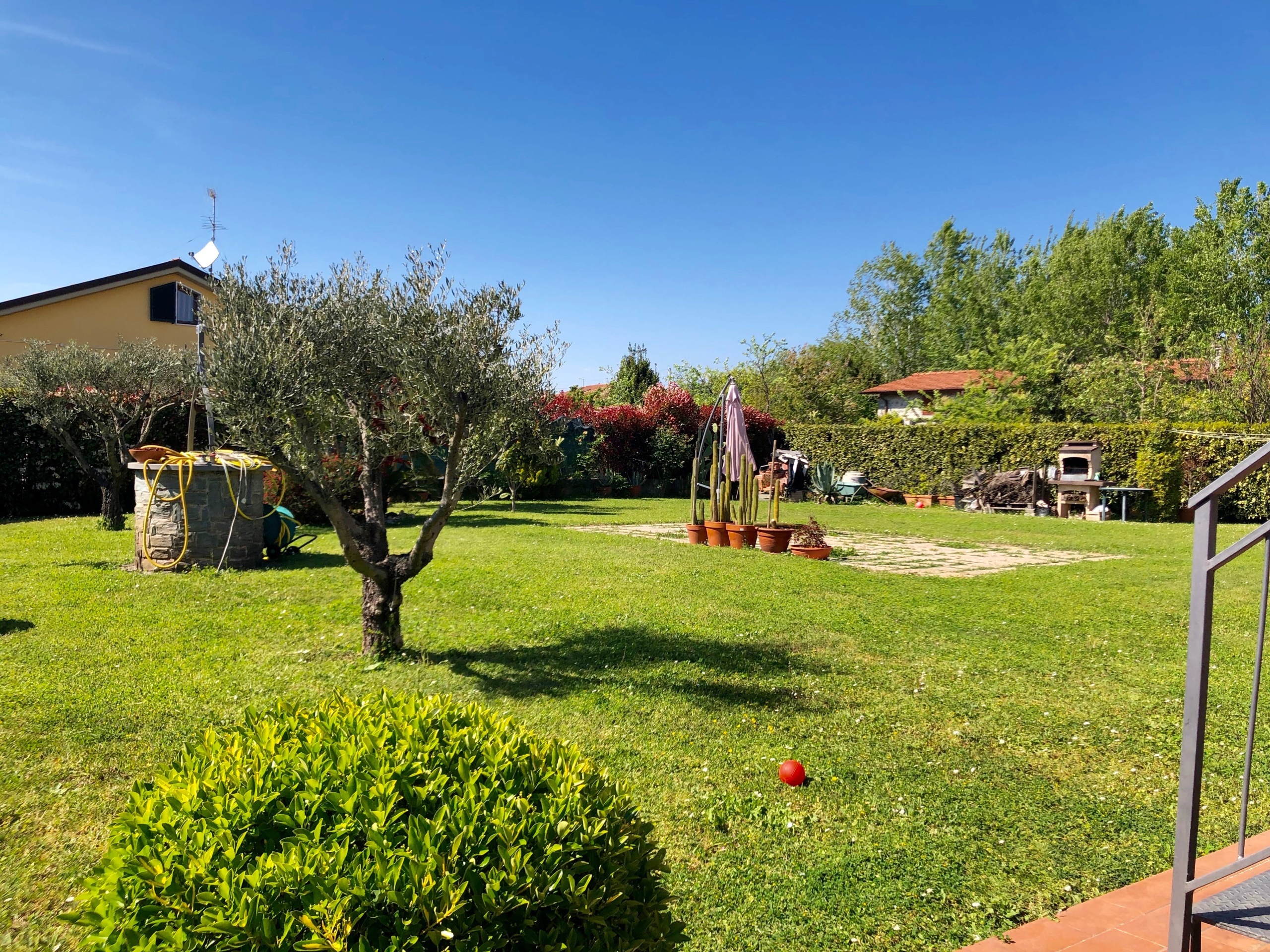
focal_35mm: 28
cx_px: 635
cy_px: 476
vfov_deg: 49.7
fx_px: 1027
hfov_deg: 63.4
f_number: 1.8
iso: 20
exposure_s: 1/1333
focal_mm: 4
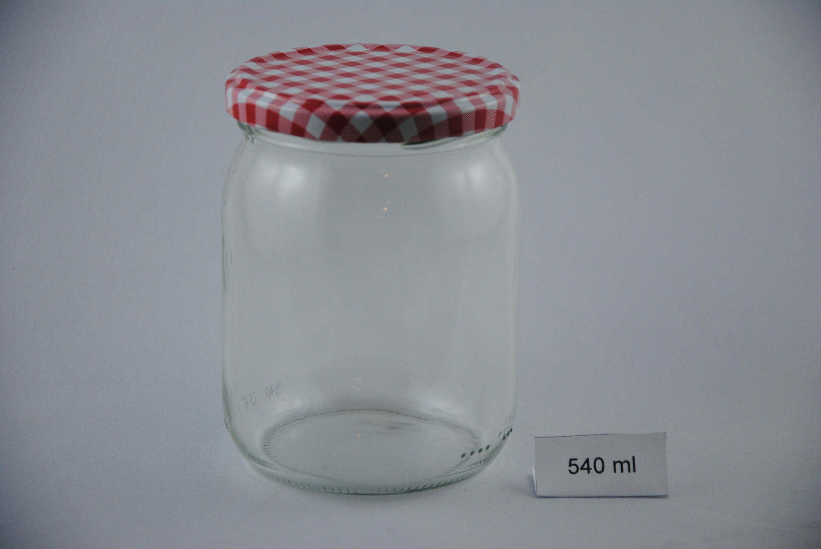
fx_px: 3596
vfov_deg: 8.7
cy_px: 274
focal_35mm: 158
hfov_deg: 13.0
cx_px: 410
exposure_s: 1/125
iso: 250
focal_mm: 105
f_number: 5.6
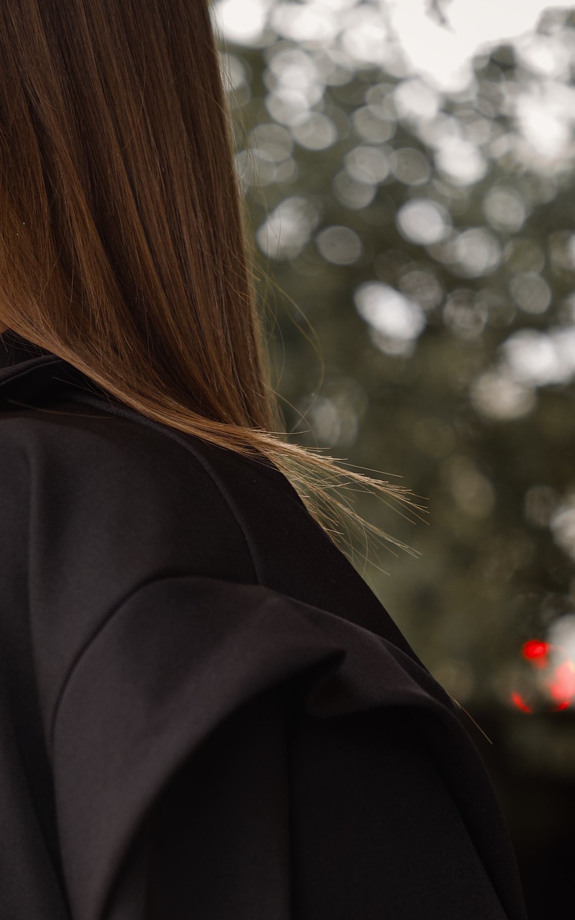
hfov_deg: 5.5
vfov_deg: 8.8
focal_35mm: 237
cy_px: 953
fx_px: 5943
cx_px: -97
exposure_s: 1/60
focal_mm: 56
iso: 50
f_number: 2
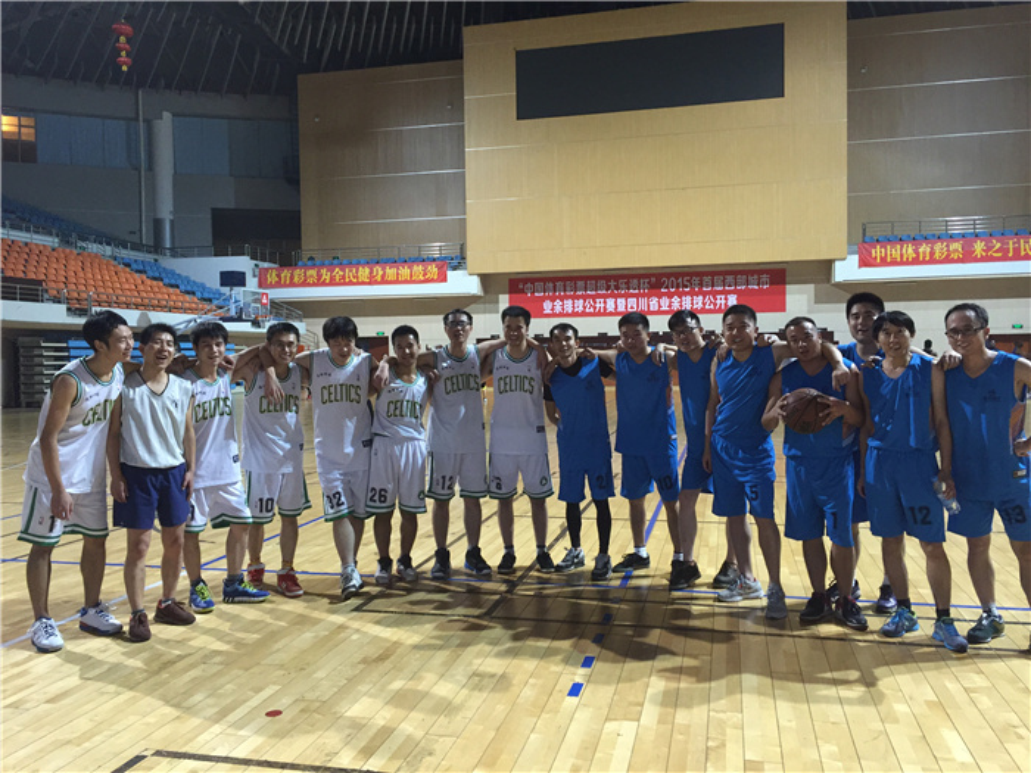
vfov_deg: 48.2
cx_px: 516
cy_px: 386
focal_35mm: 29
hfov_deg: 61.7
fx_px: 864
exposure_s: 1/33
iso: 200
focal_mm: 4.15
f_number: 2.2
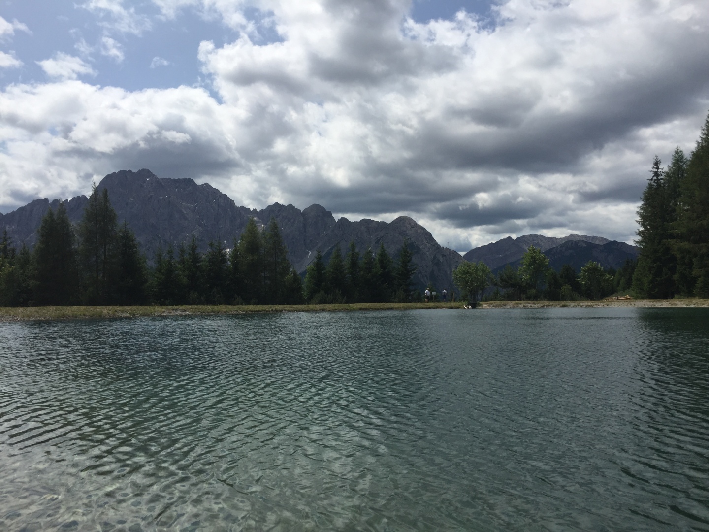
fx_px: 594
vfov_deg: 48.2
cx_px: 354
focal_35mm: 29
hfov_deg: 61.7
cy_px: 266
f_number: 2.2
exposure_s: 1/4950
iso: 32
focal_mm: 4.15
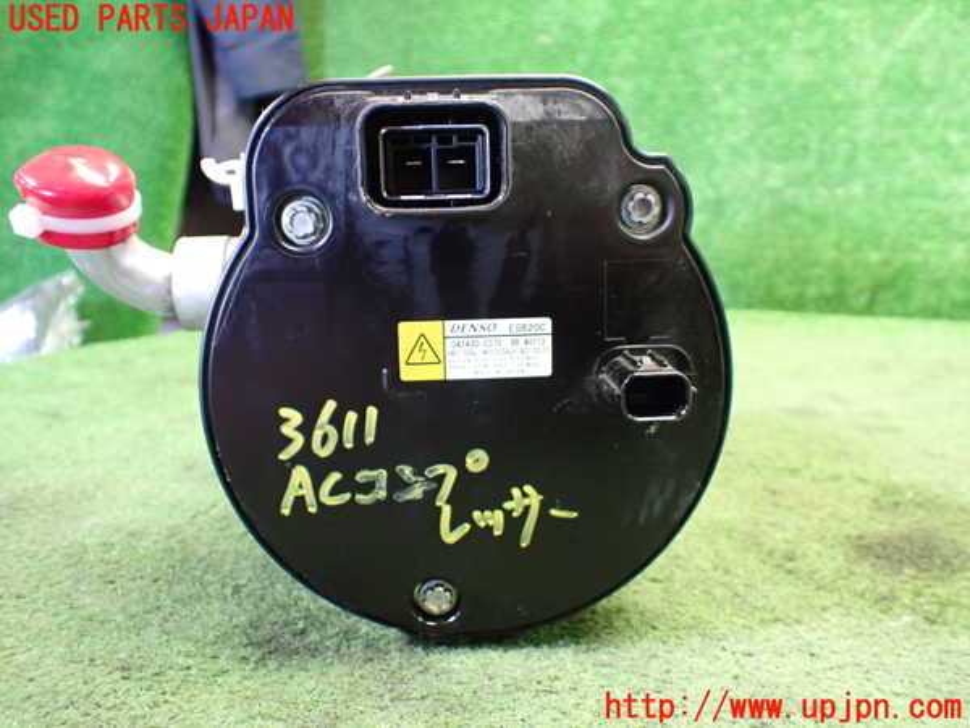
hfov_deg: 60.0
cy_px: 364
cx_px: 485
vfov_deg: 46.8
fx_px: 841
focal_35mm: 30
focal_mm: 5.4
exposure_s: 1/30
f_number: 2.3
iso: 800
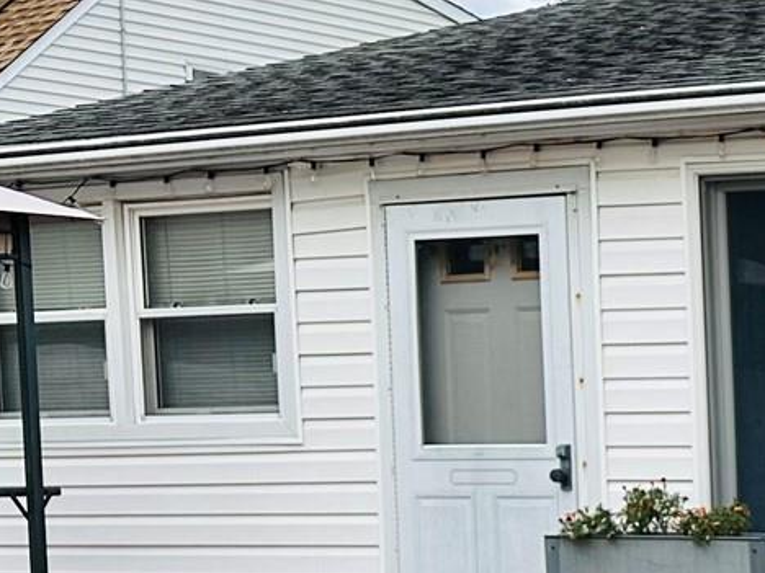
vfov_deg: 13.8
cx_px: 1438
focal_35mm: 105
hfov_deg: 15.6
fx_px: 2320
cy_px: 599
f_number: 1.78
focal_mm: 6.86
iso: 80
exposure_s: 1/1009
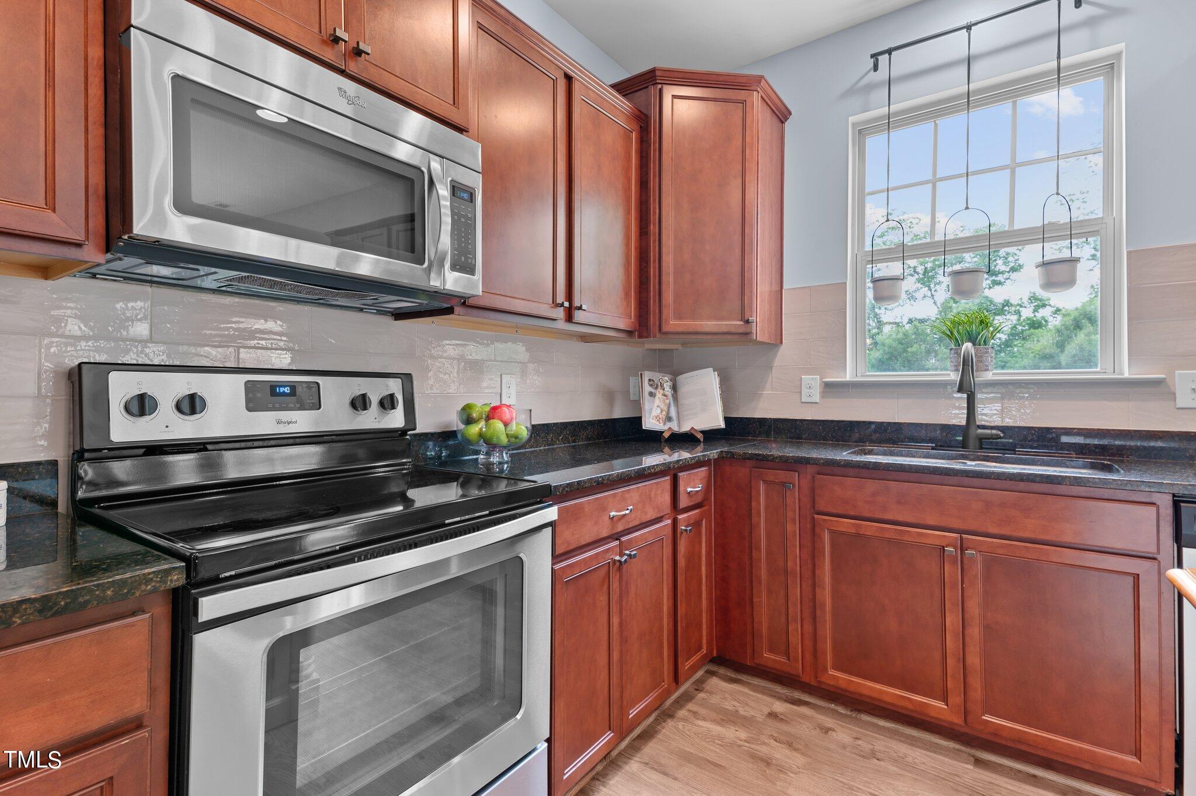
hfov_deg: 93.3
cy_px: 398
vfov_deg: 70.3
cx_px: 598
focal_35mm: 17
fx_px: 564
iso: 400
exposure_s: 1/4
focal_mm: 17
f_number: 7.1
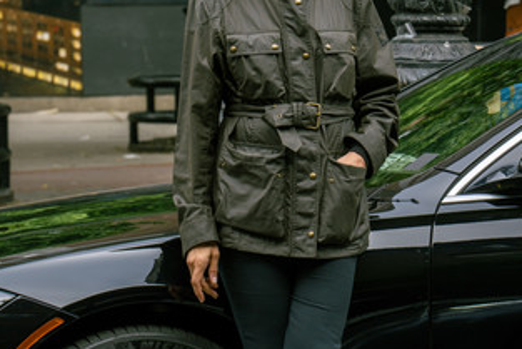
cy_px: 88
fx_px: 4352
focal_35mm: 300
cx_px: 290
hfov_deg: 6.9
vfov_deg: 4.6
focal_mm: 188
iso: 320
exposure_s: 1/250
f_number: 11
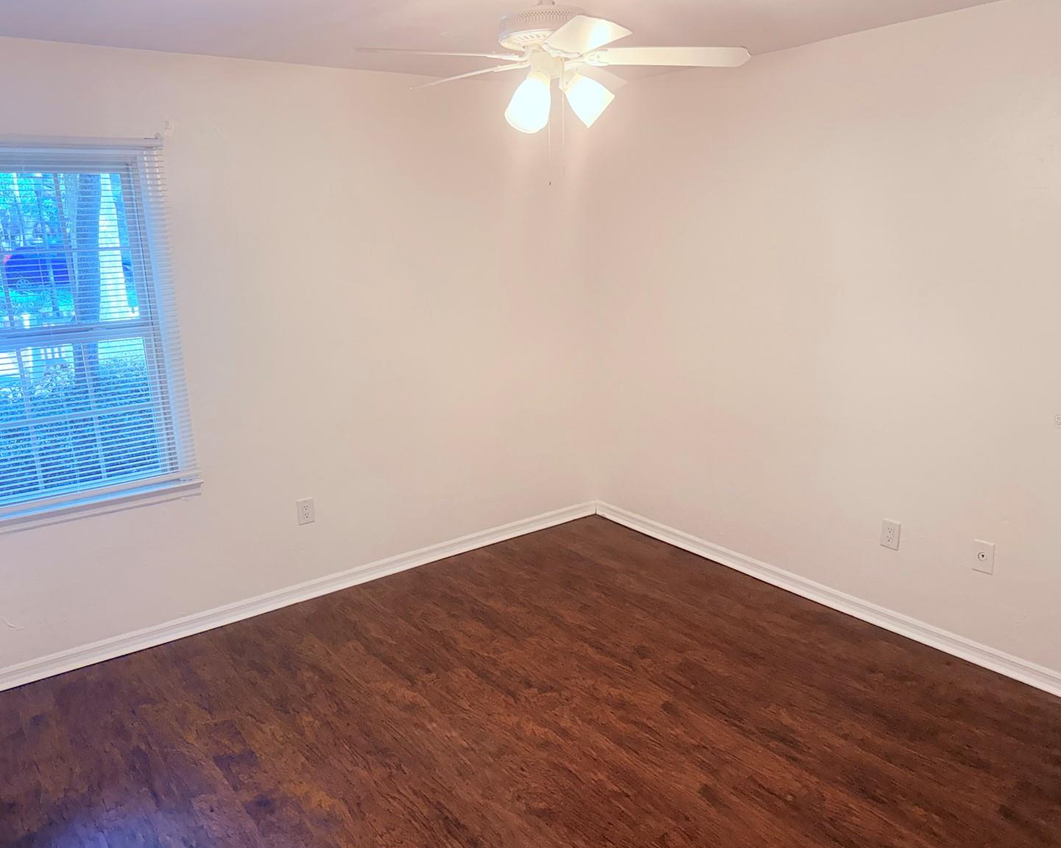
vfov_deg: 54.9
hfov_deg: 66.0
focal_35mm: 26
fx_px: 816
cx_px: 536
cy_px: 421
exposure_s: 1/122
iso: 200
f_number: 1.78
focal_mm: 6.76
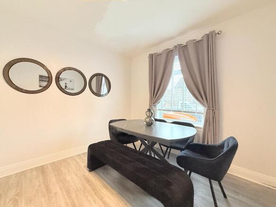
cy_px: 104
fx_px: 112
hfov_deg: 102.1
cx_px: 138
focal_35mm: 14
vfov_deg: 85.7
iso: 250
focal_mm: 2.22
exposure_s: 1/50
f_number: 2.2
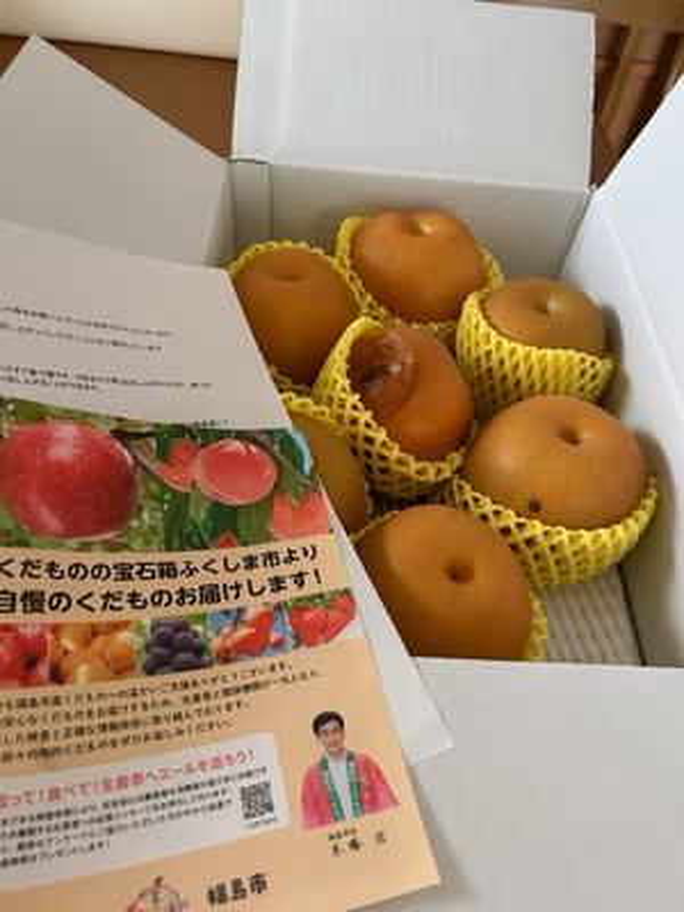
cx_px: 342
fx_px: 685
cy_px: 456
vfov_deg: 67.3
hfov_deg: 53.1
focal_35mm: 26
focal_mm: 5.7
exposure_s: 1/60
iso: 400
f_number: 1.5
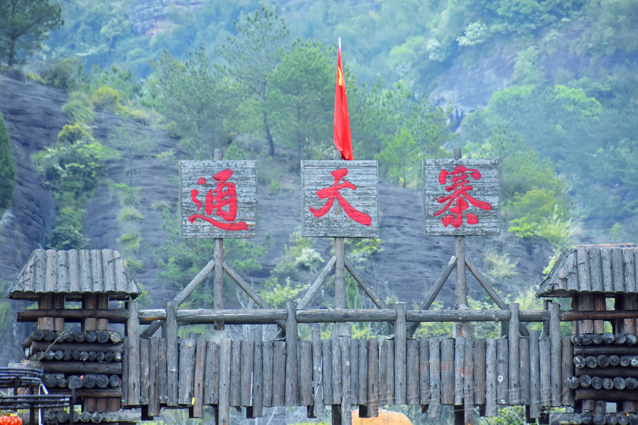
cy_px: 212
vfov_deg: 3.8
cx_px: 319
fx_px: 6378
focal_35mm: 360
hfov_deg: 5.7
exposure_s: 1/640
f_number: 6.3
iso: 800
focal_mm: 240
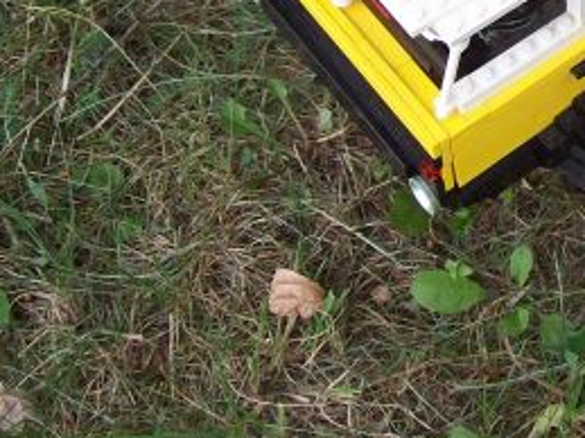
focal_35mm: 89
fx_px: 1503
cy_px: -47
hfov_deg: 20.6
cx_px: 693
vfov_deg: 16.1
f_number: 2.7
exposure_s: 1/237
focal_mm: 6
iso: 80
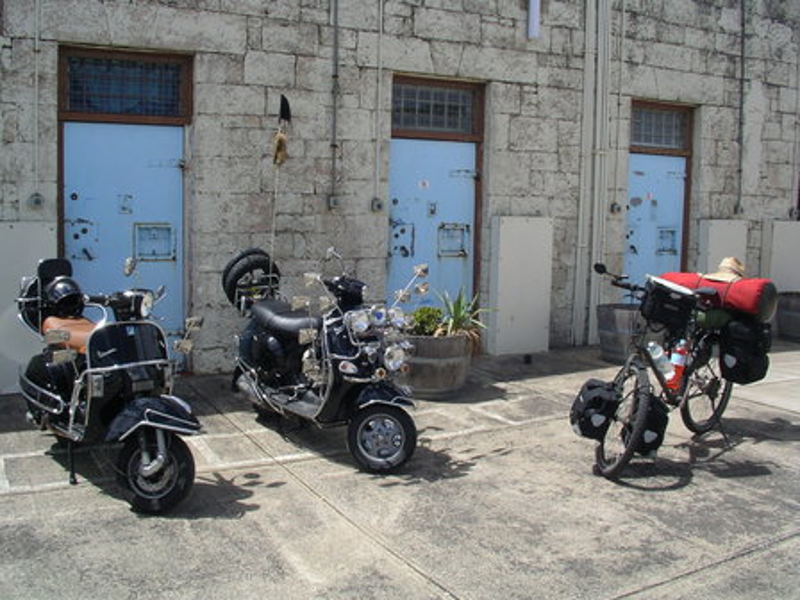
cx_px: 400
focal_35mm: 37
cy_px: 300
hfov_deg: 50.1
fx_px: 855
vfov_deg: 38.7
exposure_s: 1/200
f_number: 6.9
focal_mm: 5.7
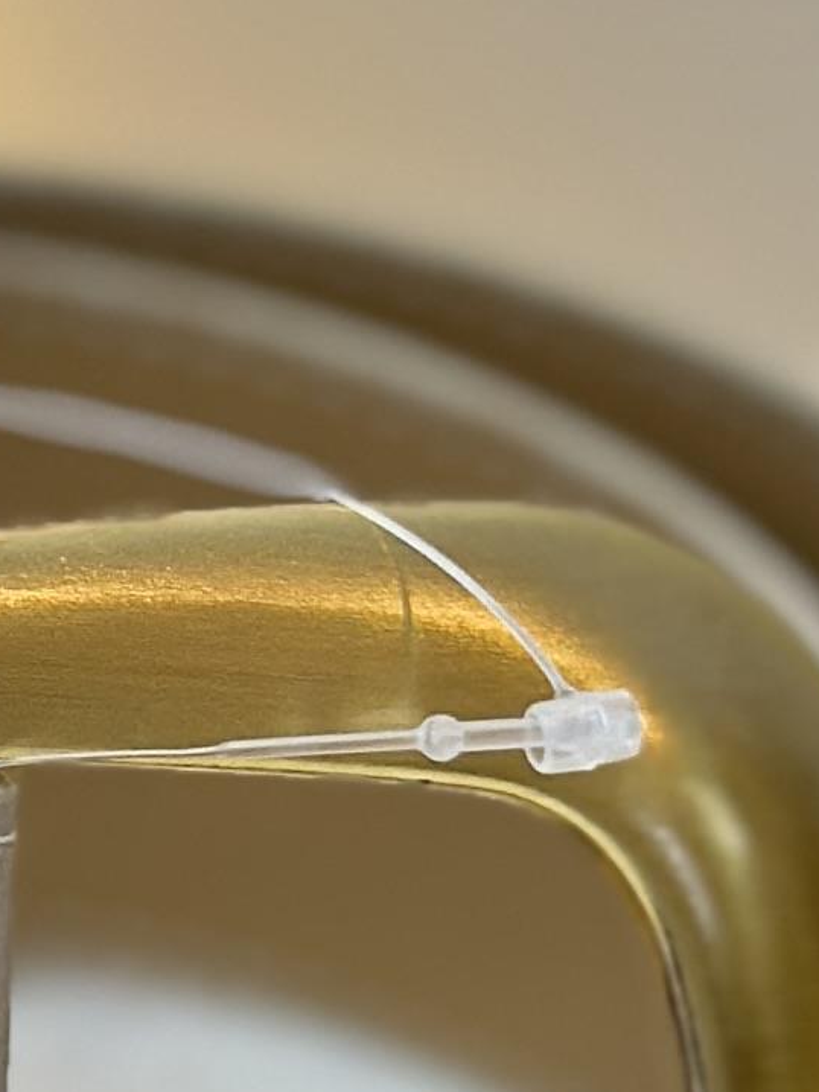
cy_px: 675
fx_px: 8515
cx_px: -492
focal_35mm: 270
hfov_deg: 5.4
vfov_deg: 7.3
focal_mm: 6.86
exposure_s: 1/50
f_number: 1.78
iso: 80
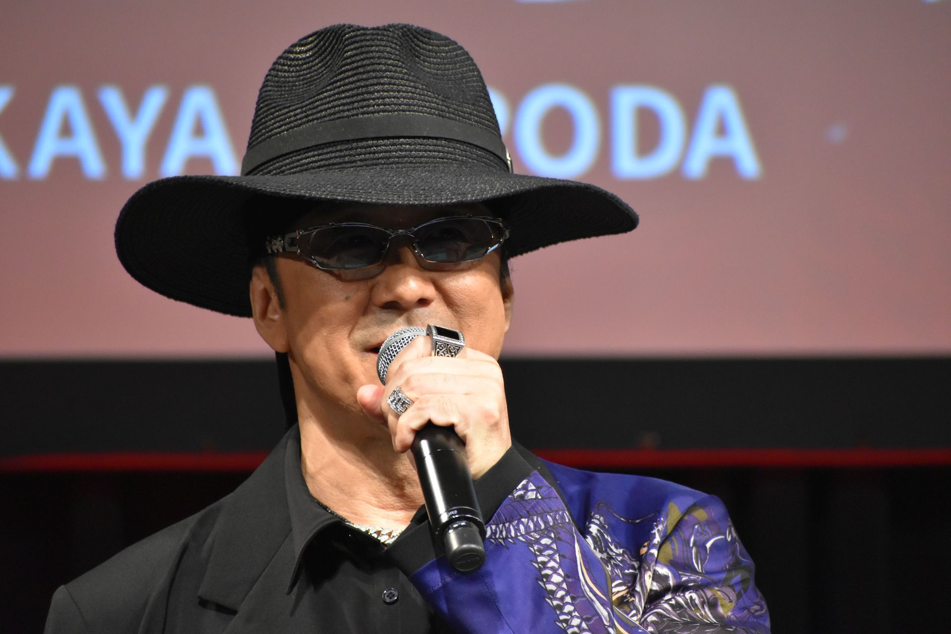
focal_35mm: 420
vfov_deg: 3.3
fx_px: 11094
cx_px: 476
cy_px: 317
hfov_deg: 4.9
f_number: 6.3
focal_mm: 280
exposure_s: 1/125
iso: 2800
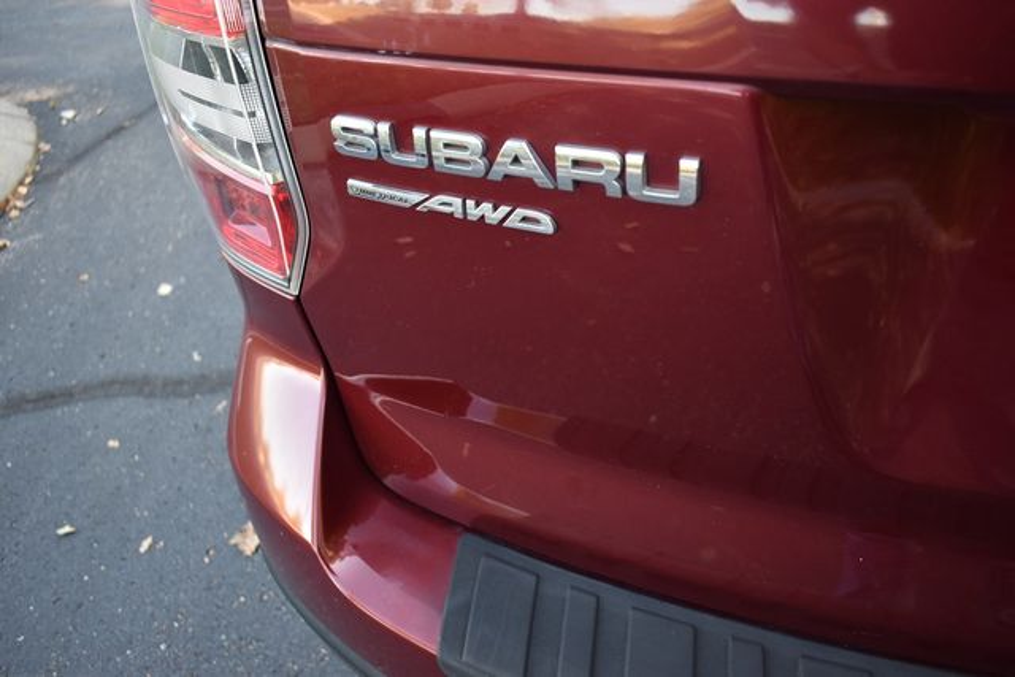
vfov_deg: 48.0
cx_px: 508
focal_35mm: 27
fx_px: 761
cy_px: 338
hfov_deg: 67.4
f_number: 3.5
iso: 640
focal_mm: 18
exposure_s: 1/250
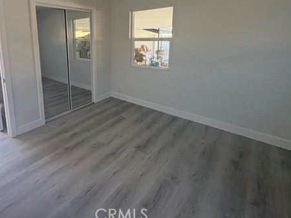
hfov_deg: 79.1
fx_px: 168
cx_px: 97
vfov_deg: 63.8
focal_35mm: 20
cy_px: 68
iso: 100
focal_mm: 2.22
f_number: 2.2
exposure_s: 1/117
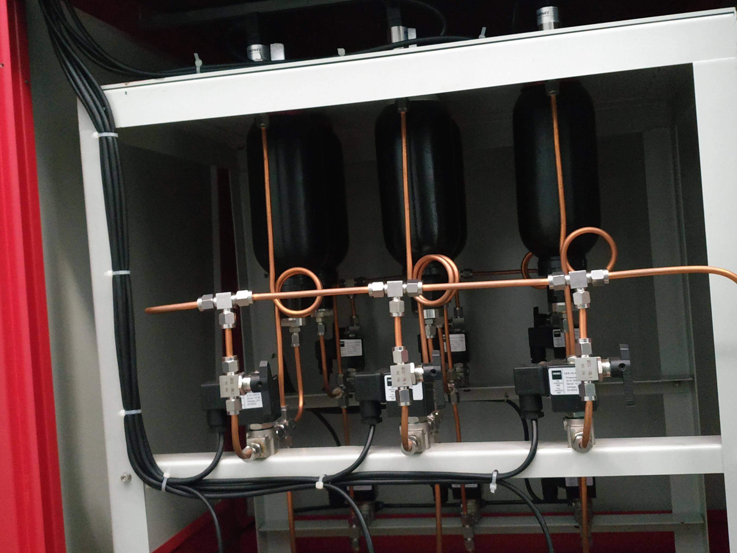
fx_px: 1001
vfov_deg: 30.9
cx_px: 390
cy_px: 249
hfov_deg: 40.4
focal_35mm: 47
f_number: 2
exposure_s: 1/12
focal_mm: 4.5
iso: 3170
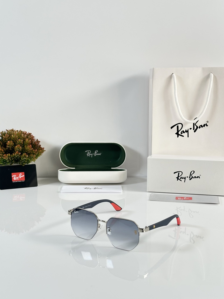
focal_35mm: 48
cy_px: 150
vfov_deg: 39.7
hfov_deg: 30.3
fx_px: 414
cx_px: 112
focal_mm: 6.86
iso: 64
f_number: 1.78
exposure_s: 1/100
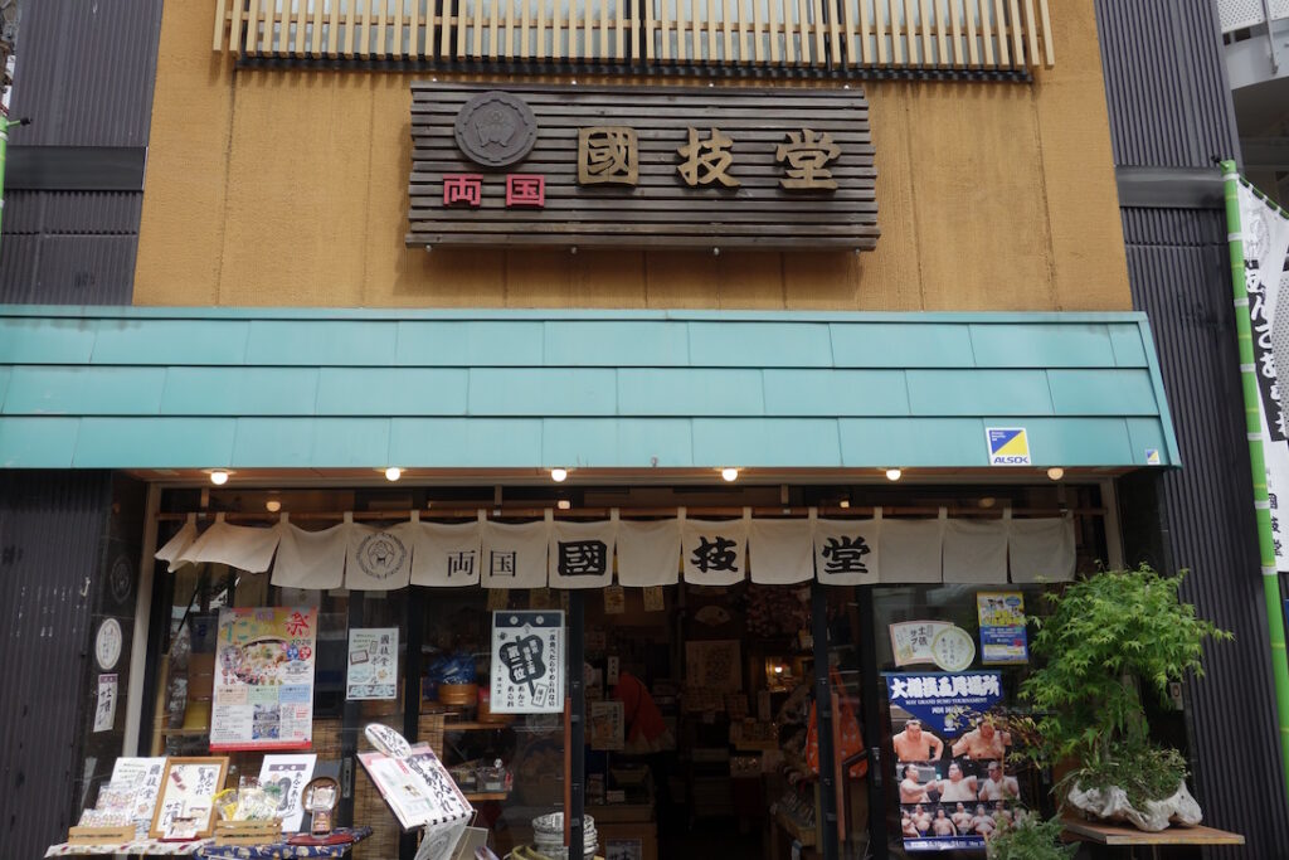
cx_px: 644
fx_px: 1003
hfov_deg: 65.5
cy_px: 430
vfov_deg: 46.4
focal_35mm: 28
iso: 125
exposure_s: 1/400
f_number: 5
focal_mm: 10.4
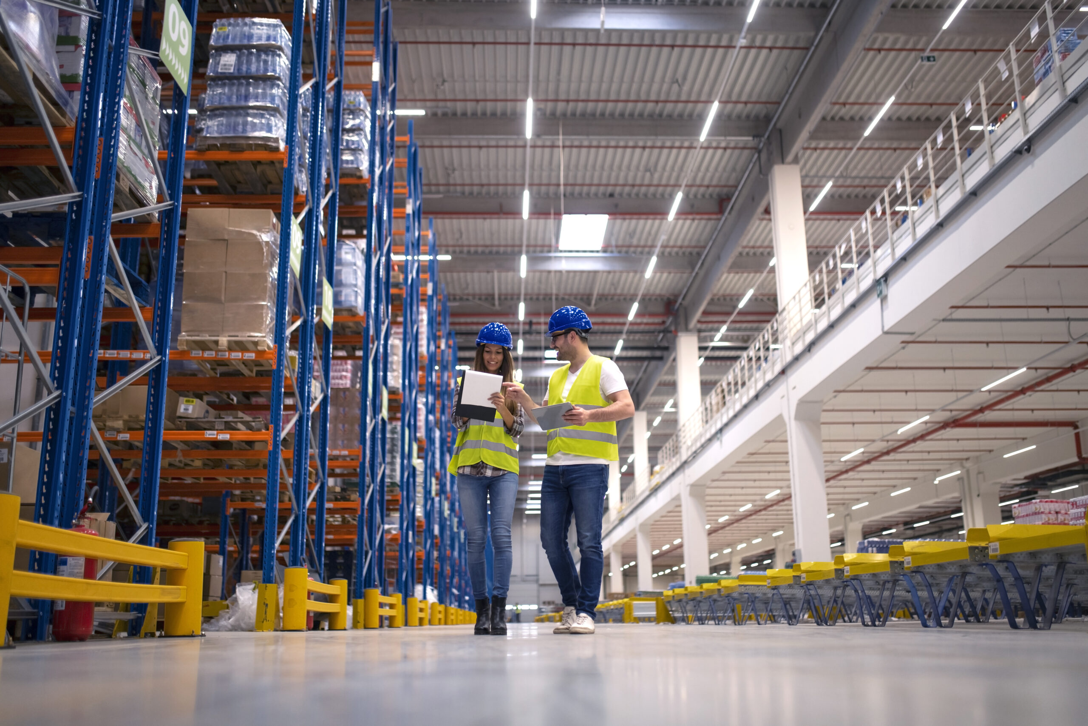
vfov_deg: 37.9
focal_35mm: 35
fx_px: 1058
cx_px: 544
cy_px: 363
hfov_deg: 54.4
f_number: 1.4
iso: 500
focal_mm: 35
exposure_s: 1/250
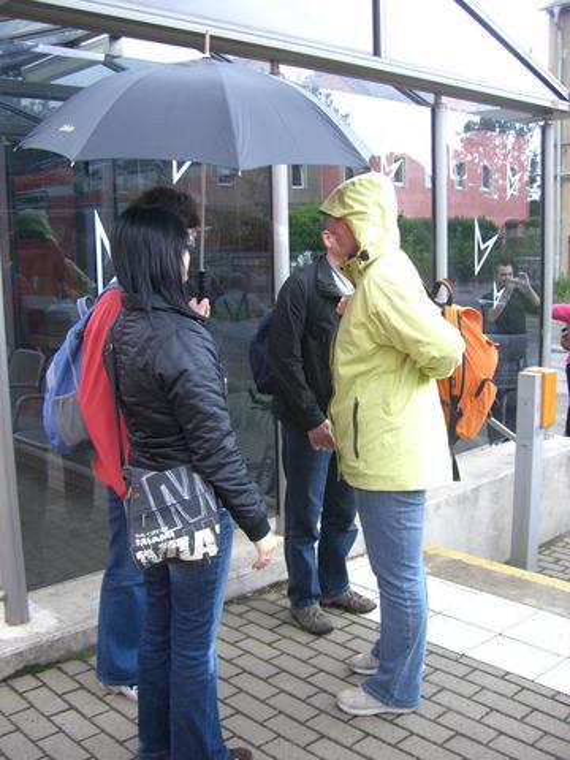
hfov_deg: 37.7
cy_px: 380
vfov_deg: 49.0
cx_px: 285
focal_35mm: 38
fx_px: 834
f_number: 2.7
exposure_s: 1/100
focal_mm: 6.2
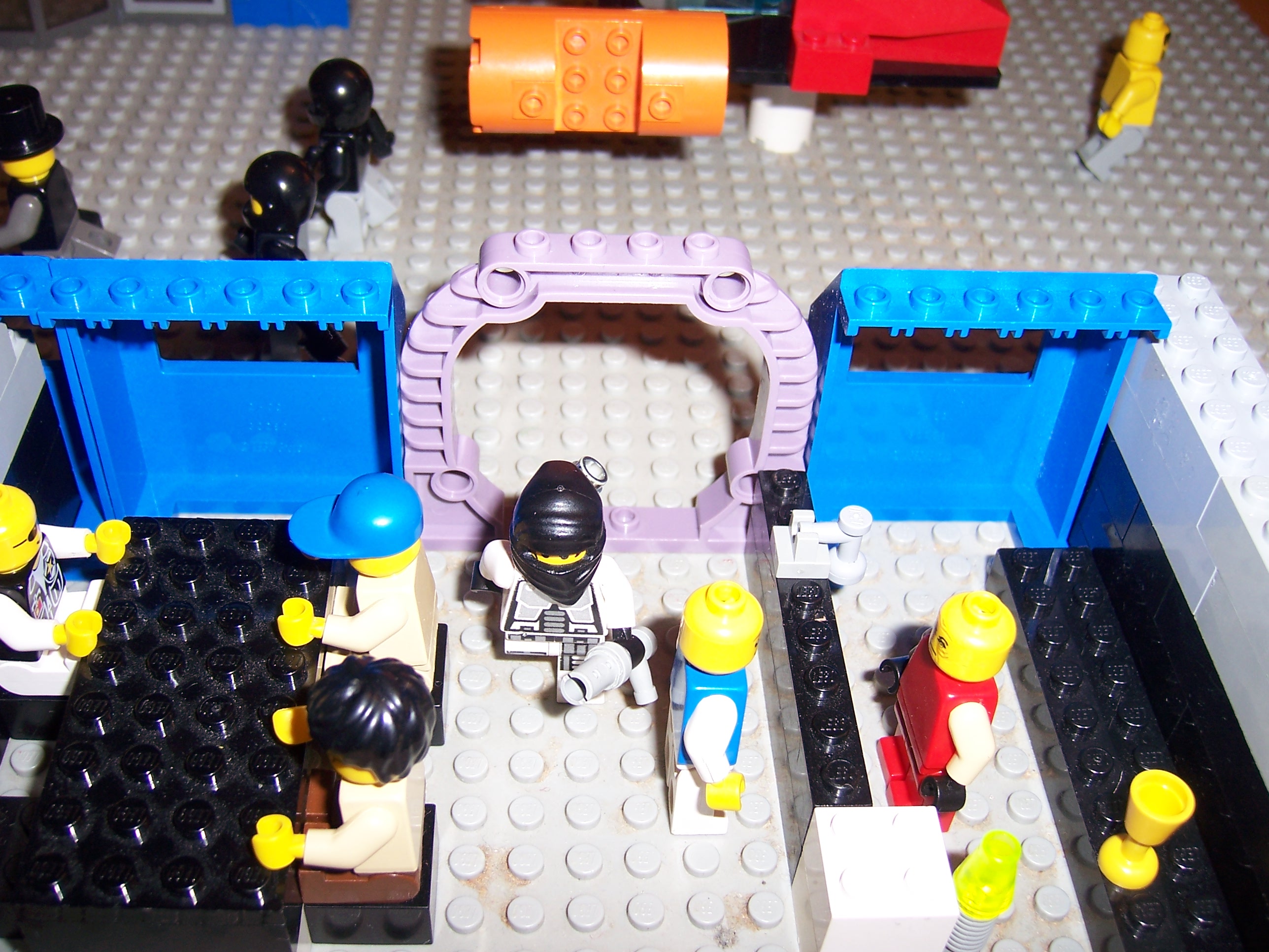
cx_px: 634
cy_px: 476
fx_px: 1320
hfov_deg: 51.4
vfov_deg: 39.7
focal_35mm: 36
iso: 80
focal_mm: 6.2
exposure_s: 1/60
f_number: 2.8
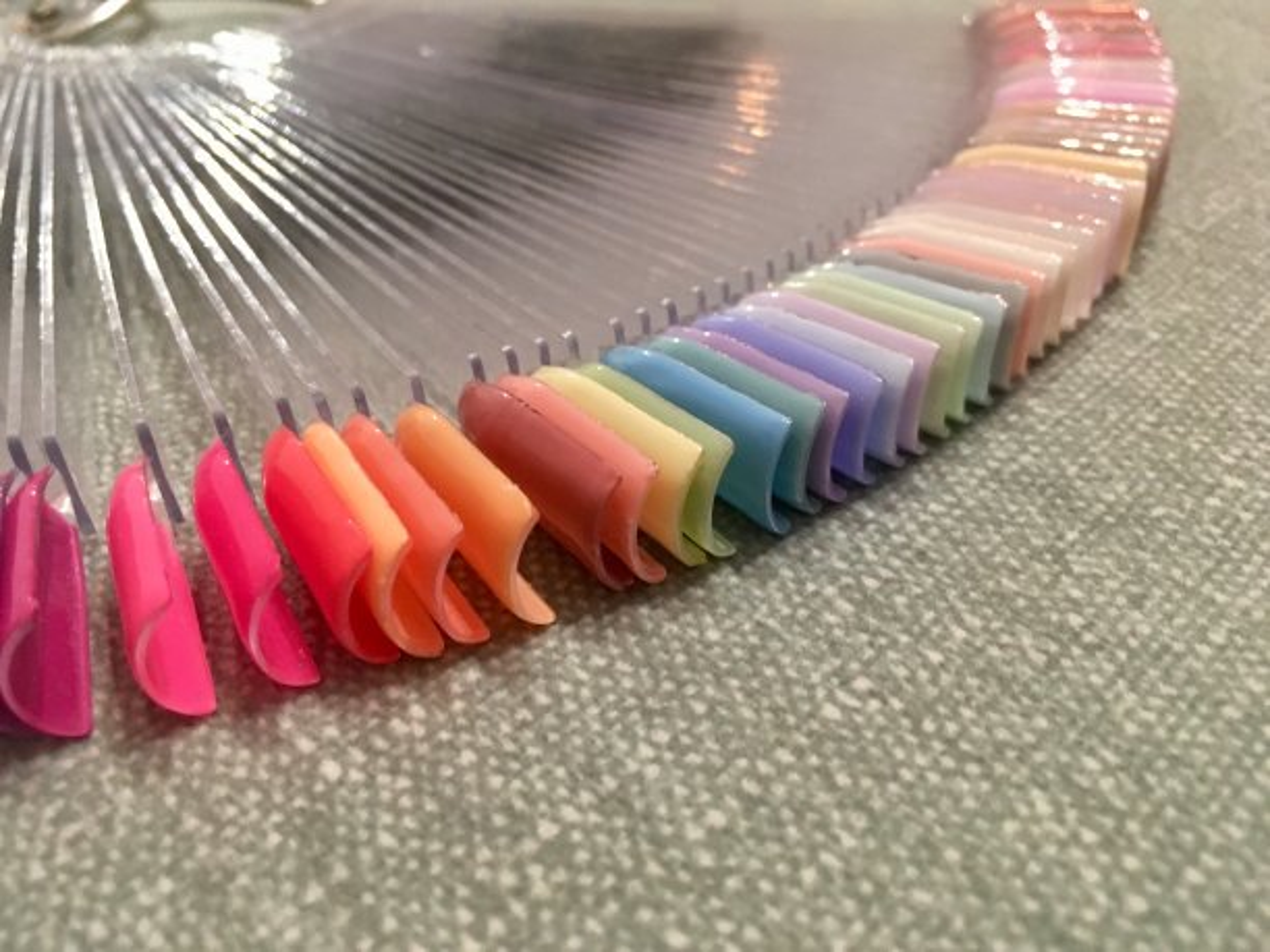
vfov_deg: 48.2
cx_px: 635
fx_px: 1064
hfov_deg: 61.7
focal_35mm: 29
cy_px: 476
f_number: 2.2
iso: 160
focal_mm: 4.15
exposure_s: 1/33
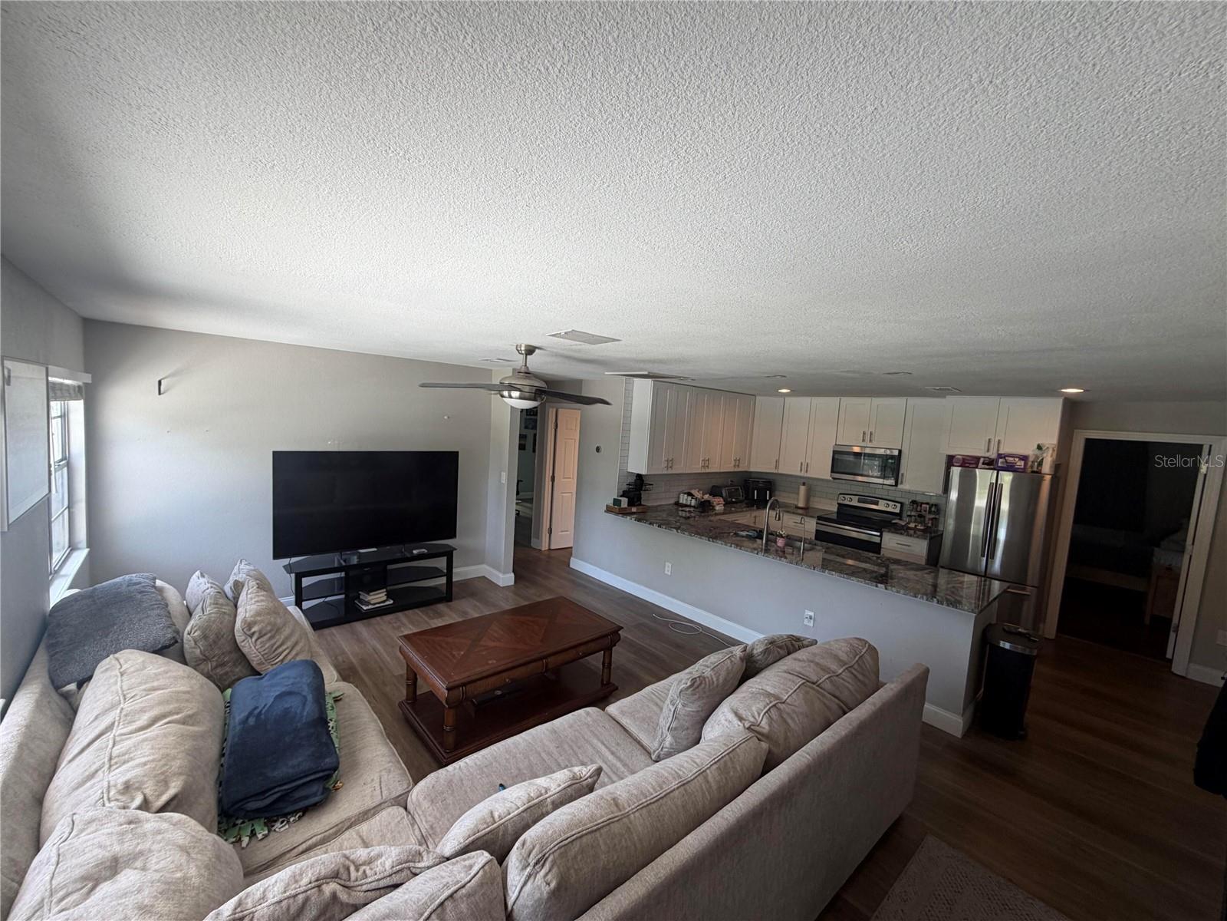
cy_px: 460
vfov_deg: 85.7
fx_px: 496
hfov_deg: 102.1
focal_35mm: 14
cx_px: 614
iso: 80
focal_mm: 2.22
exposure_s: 1/111
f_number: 2.2
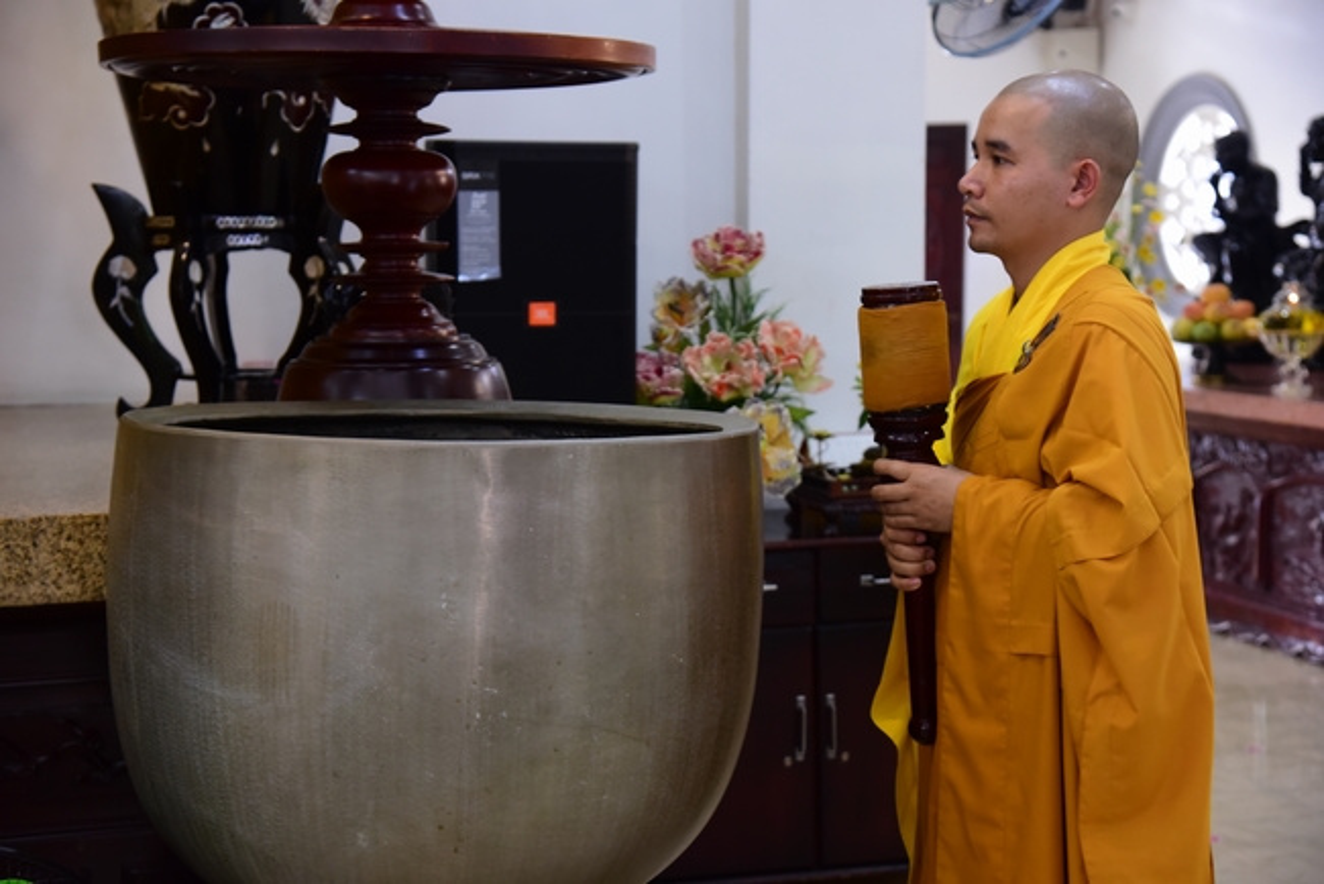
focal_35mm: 65
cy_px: 442
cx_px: 662
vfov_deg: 20.9
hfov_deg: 30.9
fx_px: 2392
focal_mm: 65
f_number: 5
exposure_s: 1/50
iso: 2000
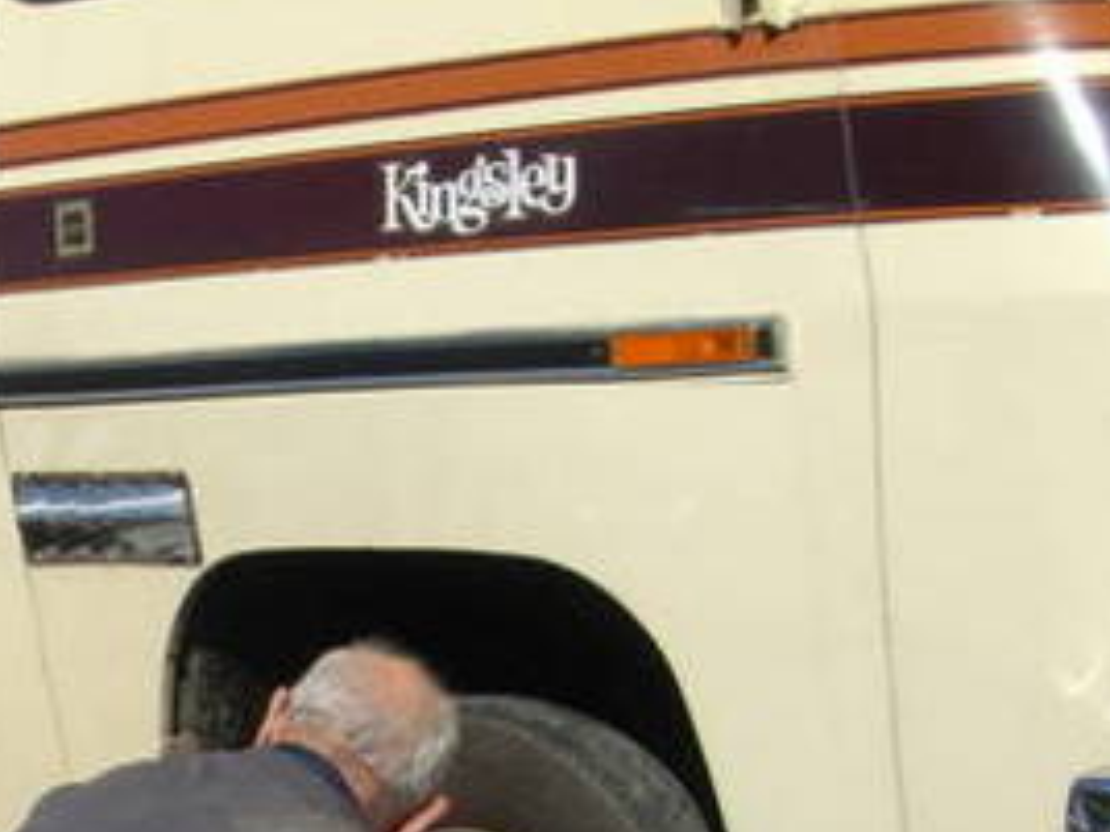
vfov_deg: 12.8
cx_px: -4
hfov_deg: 16.7
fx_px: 3688
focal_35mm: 115
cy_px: 753
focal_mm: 6.2
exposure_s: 1/500
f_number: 4.3
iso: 50
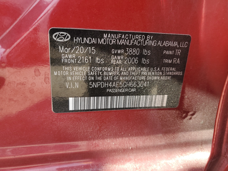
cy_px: 86
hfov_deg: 67.3
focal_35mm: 26
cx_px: 114
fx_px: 171
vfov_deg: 53.1
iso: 50
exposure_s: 1/217
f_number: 1.5
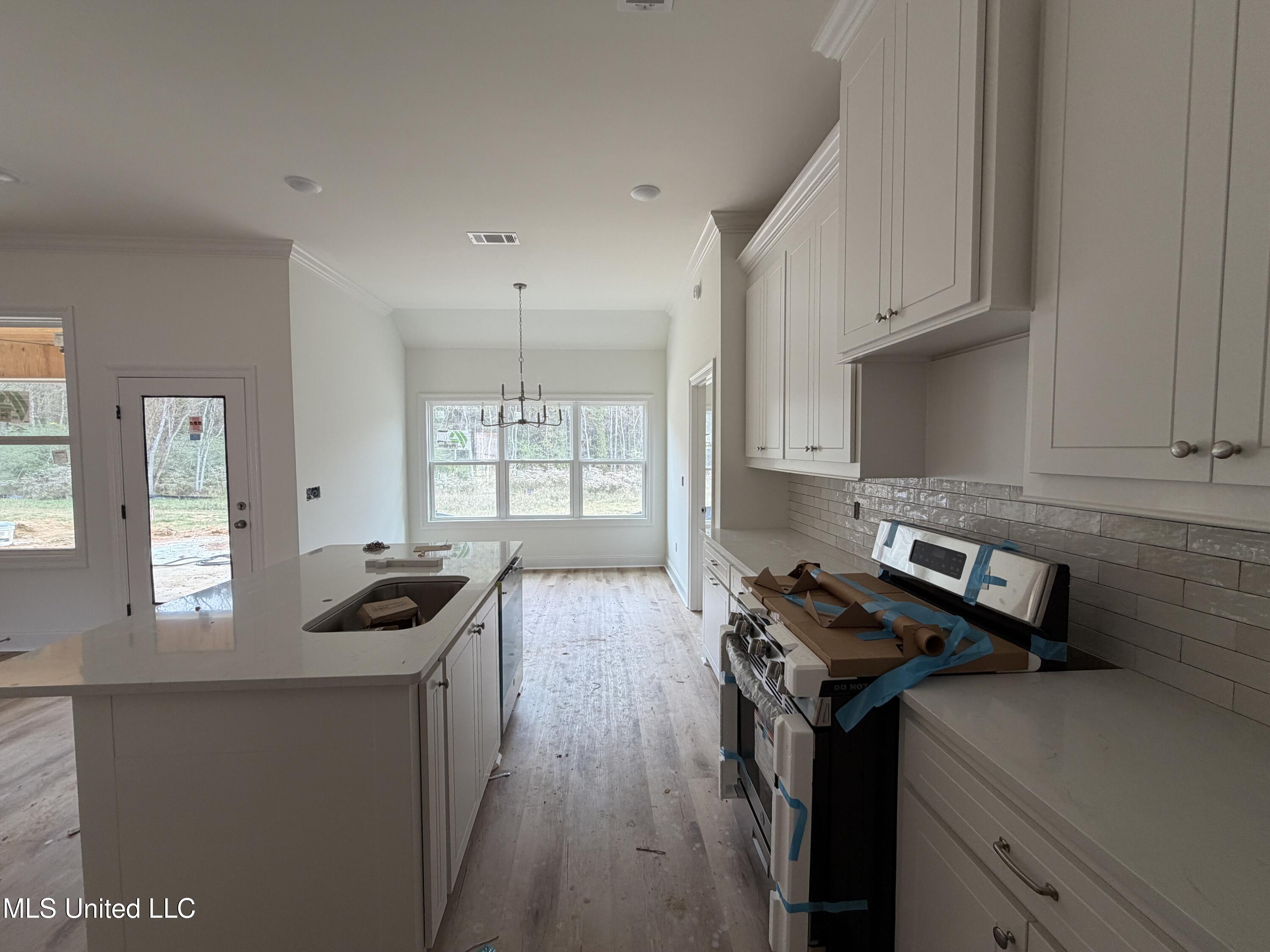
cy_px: 476
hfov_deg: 102.1
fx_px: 514
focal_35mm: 14
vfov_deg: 85.7
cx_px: 635
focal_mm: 2.22
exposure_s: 1/121
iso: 125
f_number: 2.2
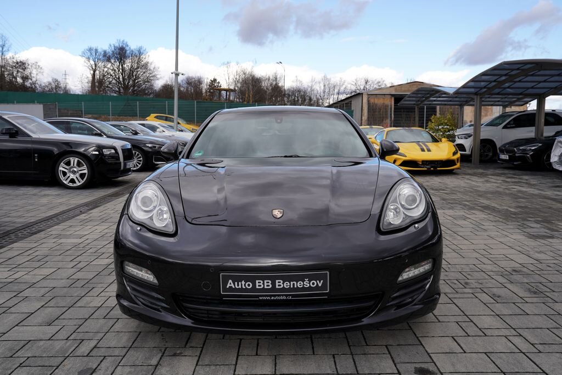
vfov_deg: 43.6
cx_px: 281
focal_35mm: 30
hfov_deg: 61.9
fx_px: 468
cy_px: 188
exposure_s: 1/200
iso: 100
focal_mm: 30
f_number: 6.3
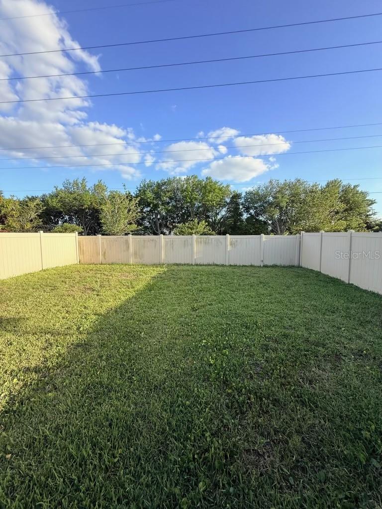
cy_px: 254
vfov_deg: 102.1
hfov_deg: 85.7
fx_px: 206
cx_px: 191
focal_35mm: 14
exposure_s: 1/672
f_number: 2.2
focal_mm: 2.22
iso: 50
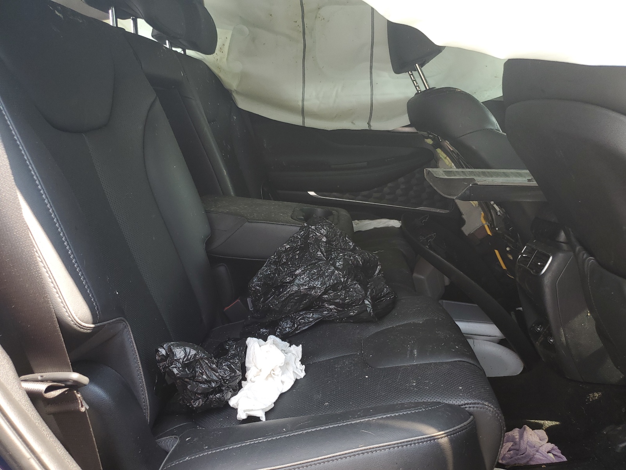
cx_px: 313
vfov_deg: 53.1
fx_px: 470
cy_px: 235
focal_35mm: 26
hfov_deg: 67.3
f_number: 1.5
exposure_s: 1/213
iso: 50
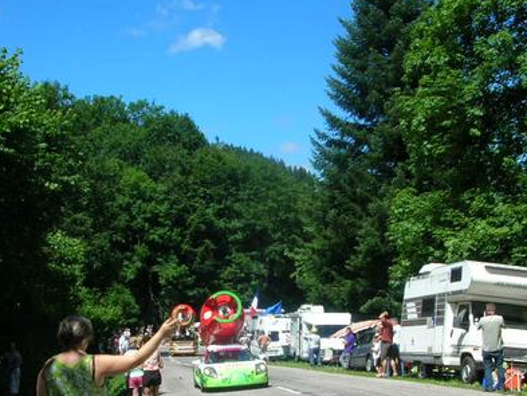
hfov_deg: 33.8
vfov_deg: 25.5
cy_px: 282
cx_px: 282
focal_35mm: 57
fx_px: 868
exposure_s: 1/259
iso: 50
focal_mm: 5.8
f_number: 5.6
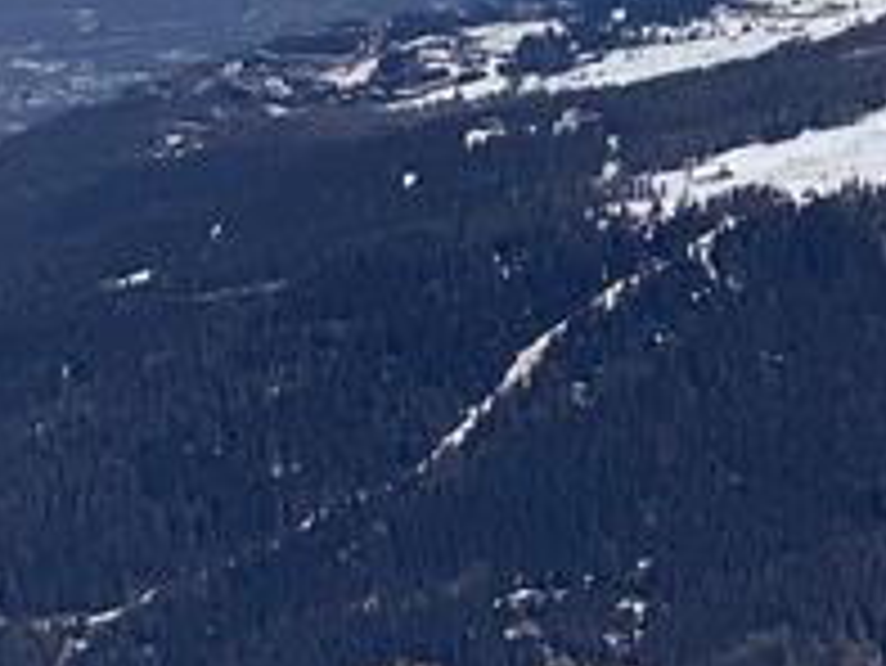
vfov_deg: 5.4
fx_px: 6966
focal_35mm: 272
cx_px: 904
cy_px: -214
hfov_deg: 7.2
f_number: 2
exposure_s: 1/5319
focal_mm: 6
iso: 20
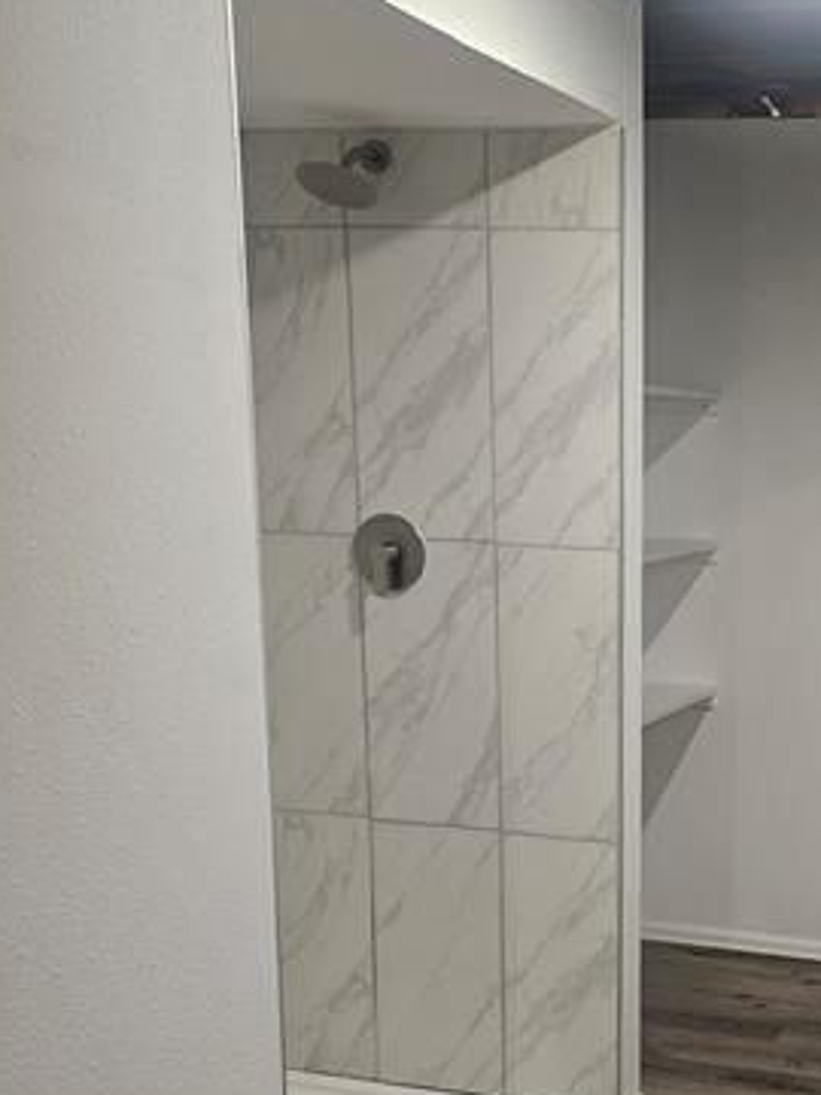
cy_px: 794
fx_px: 1550
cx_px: 838
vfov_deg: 38.1
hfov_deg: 27.8
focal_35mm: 49
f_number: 1.8
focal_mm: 5.4
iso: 320
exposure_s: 1/120
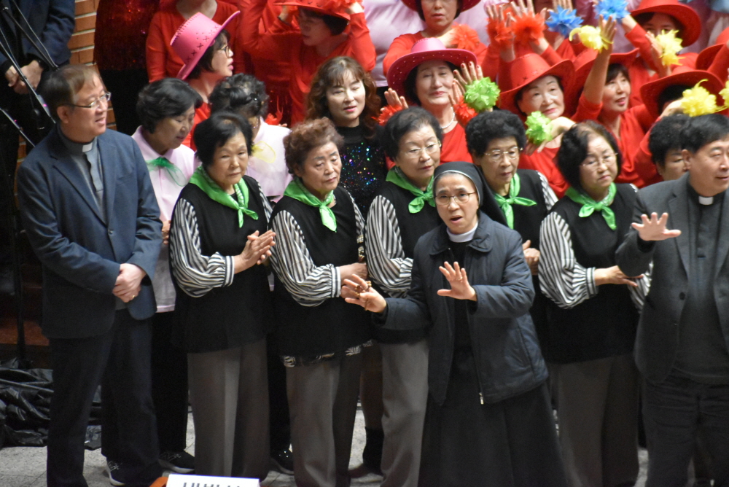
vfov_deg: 6.3
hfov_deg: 9.5
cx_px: 364
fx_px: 4407
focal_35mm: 218
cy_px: 244
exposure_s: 1/125
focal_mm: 145
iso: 9000
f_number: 4.8
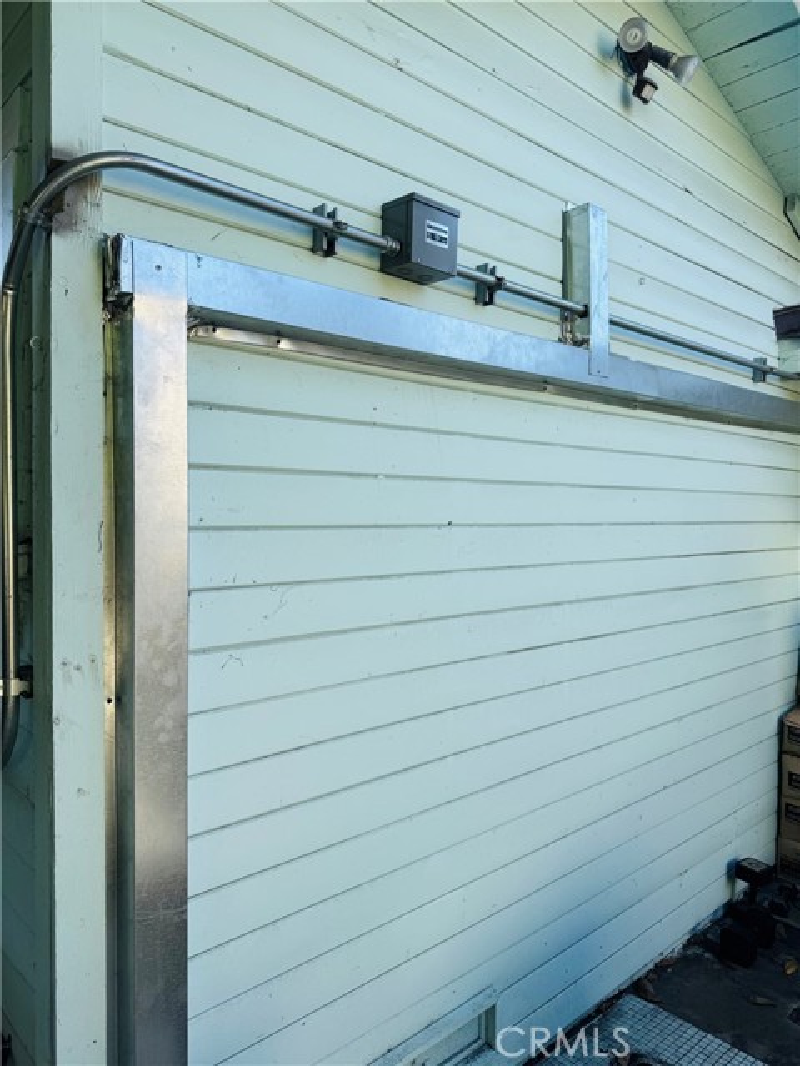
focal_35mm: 24
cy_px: 533
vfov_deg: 71.6
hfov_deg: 56.8
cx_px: 400
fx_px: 740
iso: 80
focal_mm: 6.76
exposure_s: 1/1076
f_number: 1.78
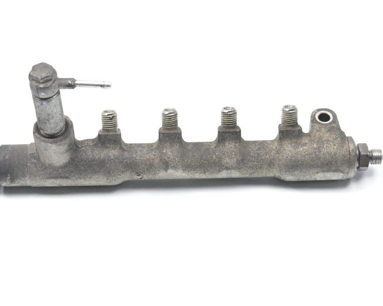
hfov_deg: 23.3
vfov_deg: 18.7
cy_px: 153
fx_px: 929
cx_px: 163
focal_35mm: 82
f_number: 10
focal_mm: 48
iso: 6400
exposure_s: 1/400
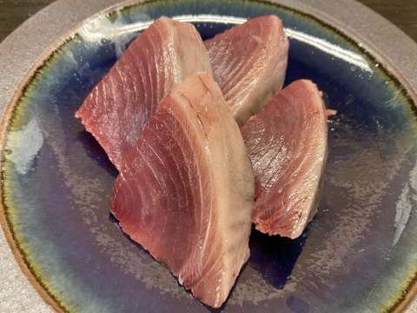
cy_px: 156
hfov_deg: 61.7
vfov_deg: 48.2
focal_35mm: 29
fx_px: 349
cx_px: 208
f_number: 1.8
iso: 80
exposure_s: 1/60
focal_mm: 3
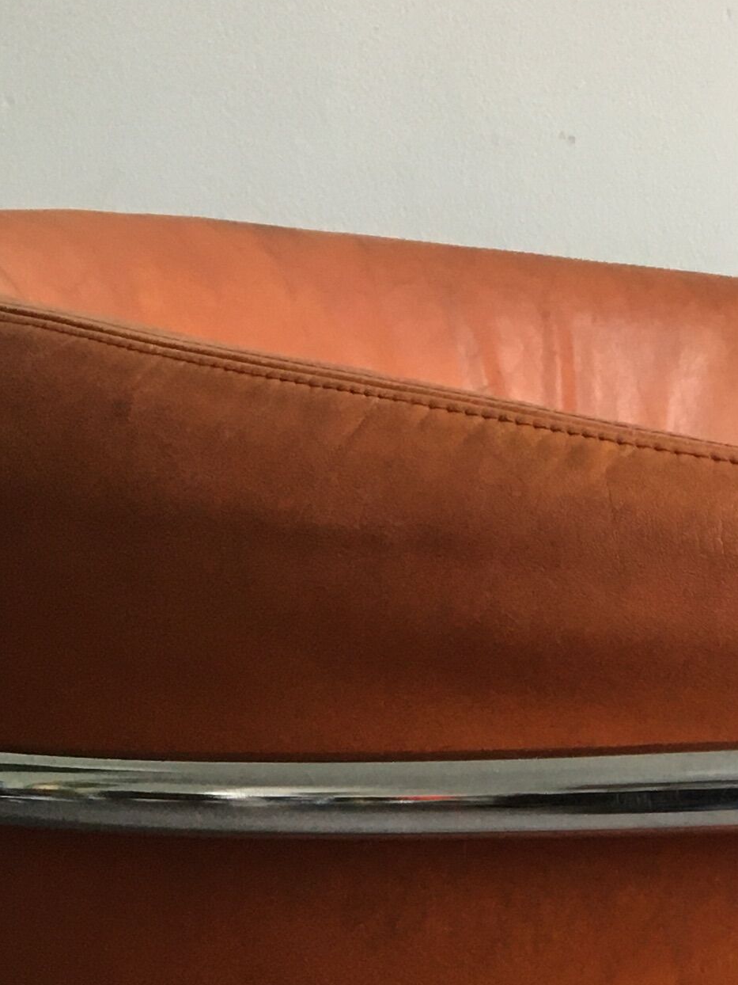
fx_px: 2672
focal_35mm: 94
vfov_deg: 19.2
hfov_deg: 15.2
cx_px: 891
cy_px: 1295
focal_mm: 4.15
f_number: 2.2
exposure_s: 1/33
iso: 50
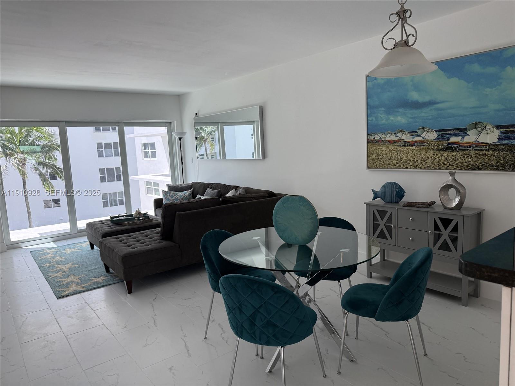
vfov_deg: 56.8
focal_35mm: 24
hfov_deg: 71.6
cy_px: 193
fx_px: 357
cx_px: 258
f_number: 1.78
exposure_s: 1/317
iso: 100
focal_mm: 6.76
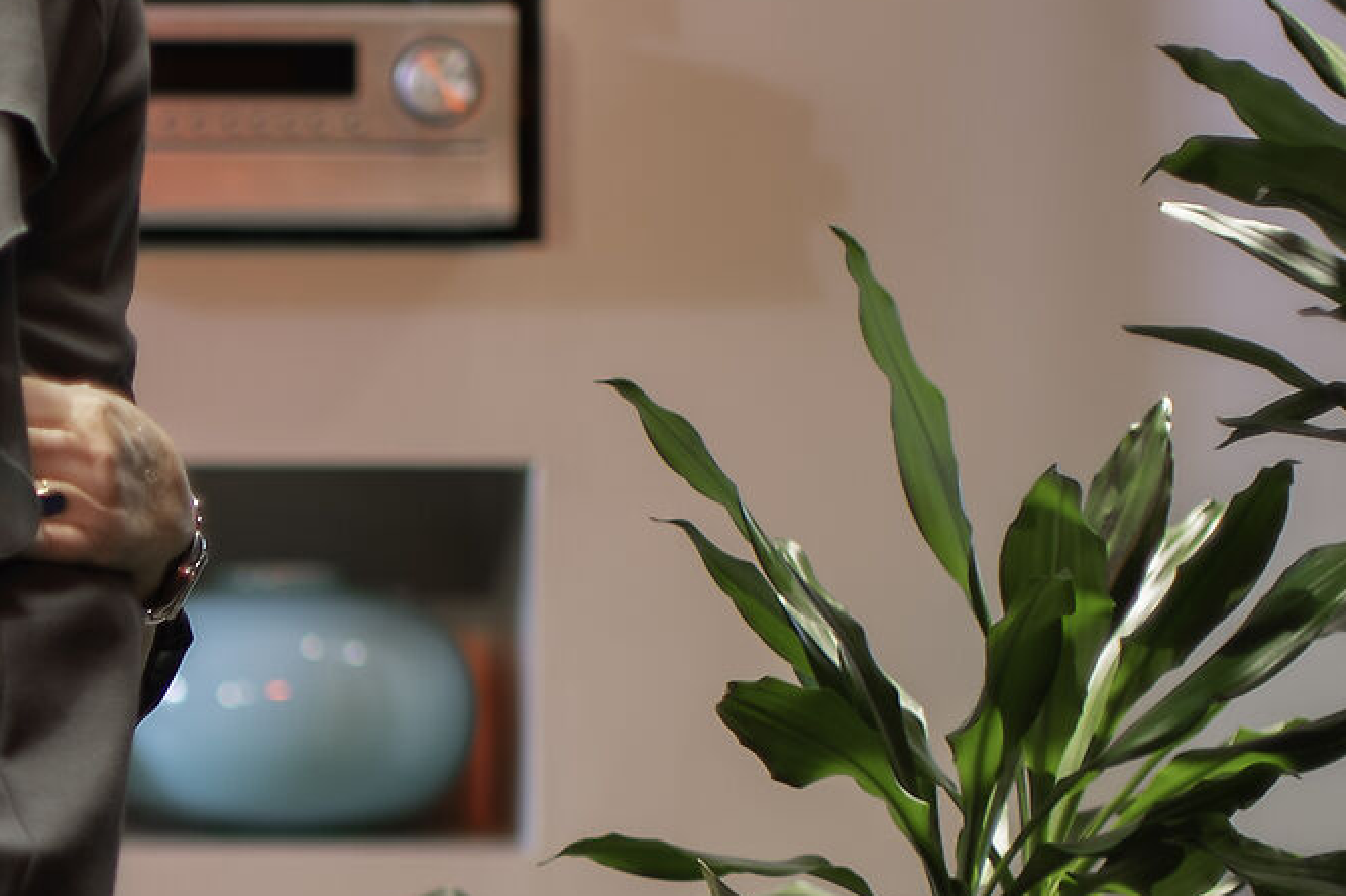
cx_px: -504
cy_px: 987
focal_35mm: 180
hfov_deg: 11.1
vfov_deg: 7.6
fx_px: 6726
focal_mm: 50
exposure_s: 1/40
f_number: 1.3
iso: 125
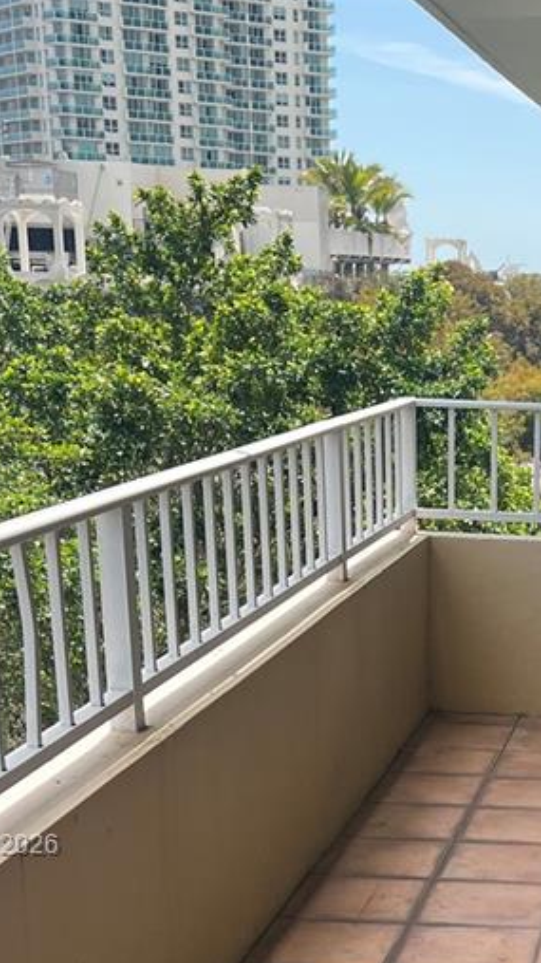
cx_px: 562
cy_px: 847
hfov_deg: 17.5
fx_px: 1710
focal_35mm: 67
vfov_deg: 30.2
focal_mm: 5.7
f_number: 1.5
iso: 50
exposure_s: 1/1431
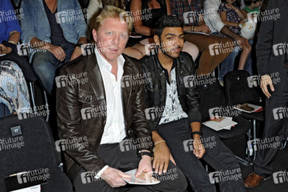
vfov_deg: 42.3
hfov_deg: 60.3
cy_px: 96
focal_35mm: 31
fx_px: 248
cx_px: 144
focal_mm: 31
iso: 1250
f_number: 5.6
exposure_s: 1/100
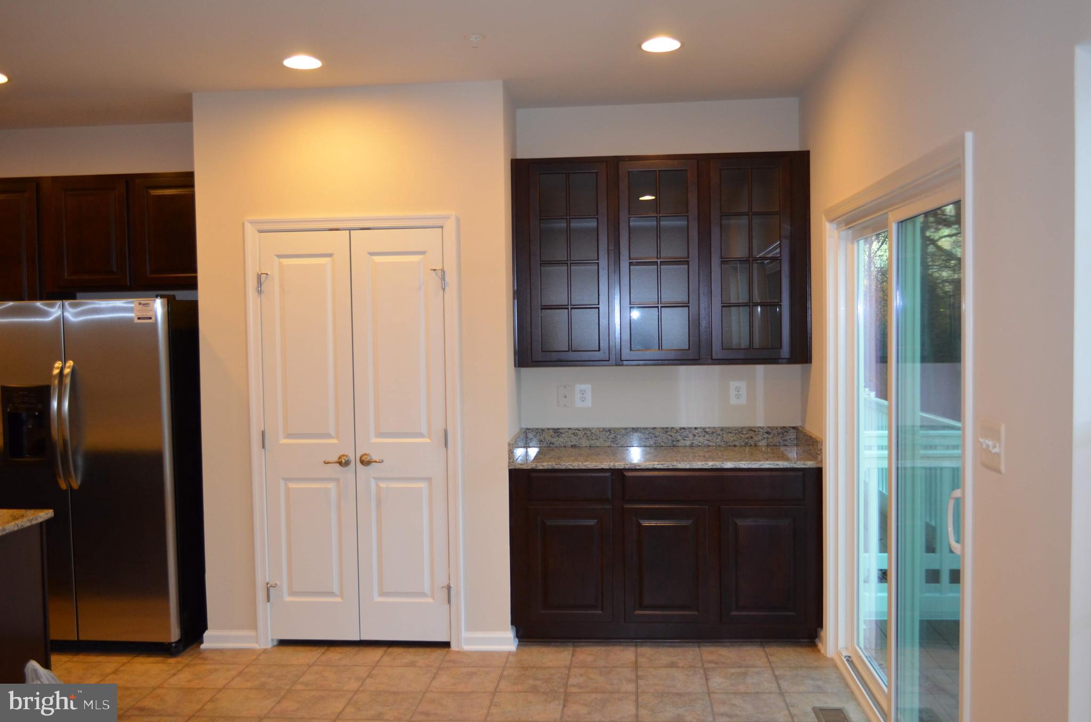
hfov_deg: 57.3
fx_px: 998
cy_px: 361
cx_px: 546
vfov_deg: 39.8
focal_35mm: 33
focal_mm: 22
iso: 800
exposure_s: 1/60
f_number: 3.8
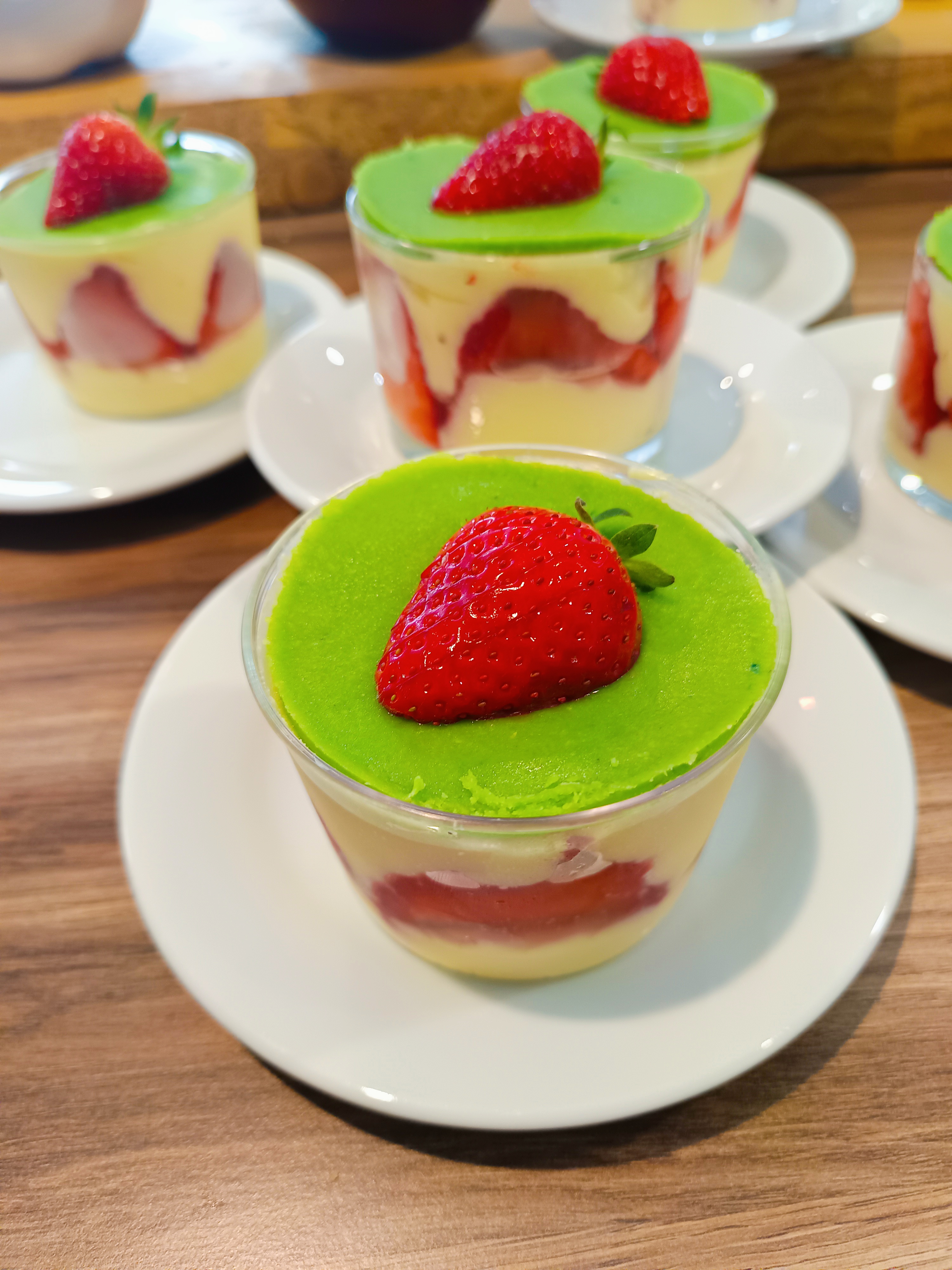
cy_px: 635
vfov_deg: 71.6
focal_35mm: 24
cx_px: 476
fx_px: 880
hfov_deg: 56.8
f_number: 1.7
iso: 808
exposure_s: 1/50
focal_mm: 5.31
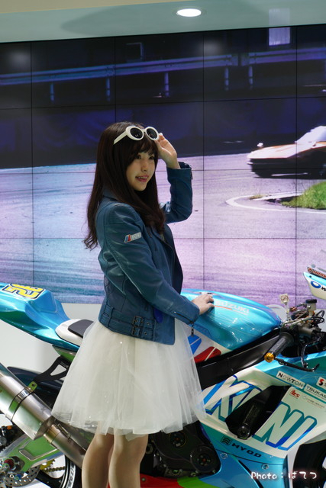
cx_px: 163
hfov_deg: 25.8
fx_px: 713
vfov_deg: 37.8
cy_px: 244
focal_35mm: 52
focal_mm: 35
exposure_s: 1/60
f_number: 4.5
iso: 250
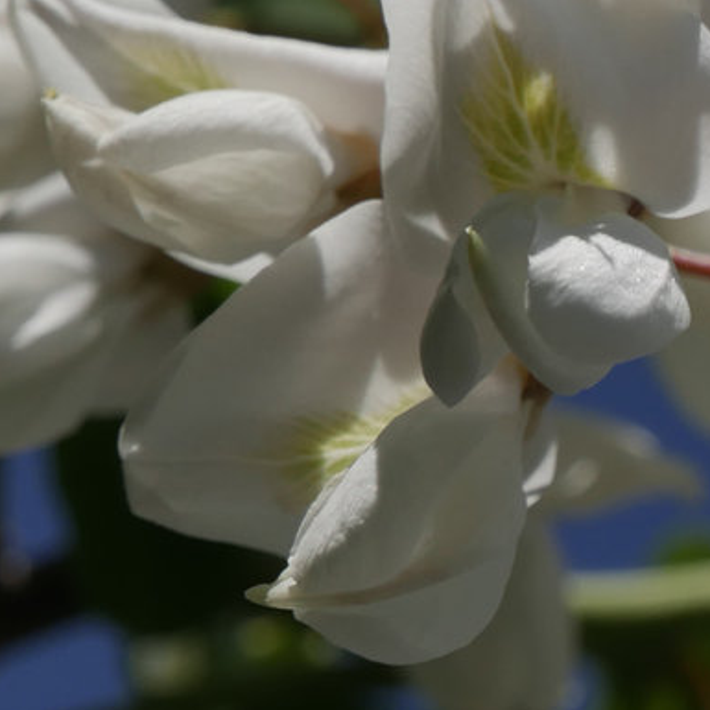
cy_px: 397
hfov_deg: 2.7
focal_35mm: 646
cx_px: 1206
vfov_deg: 2.7
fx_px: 14991
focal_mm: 88
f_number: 10
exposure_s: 1/400
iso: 200
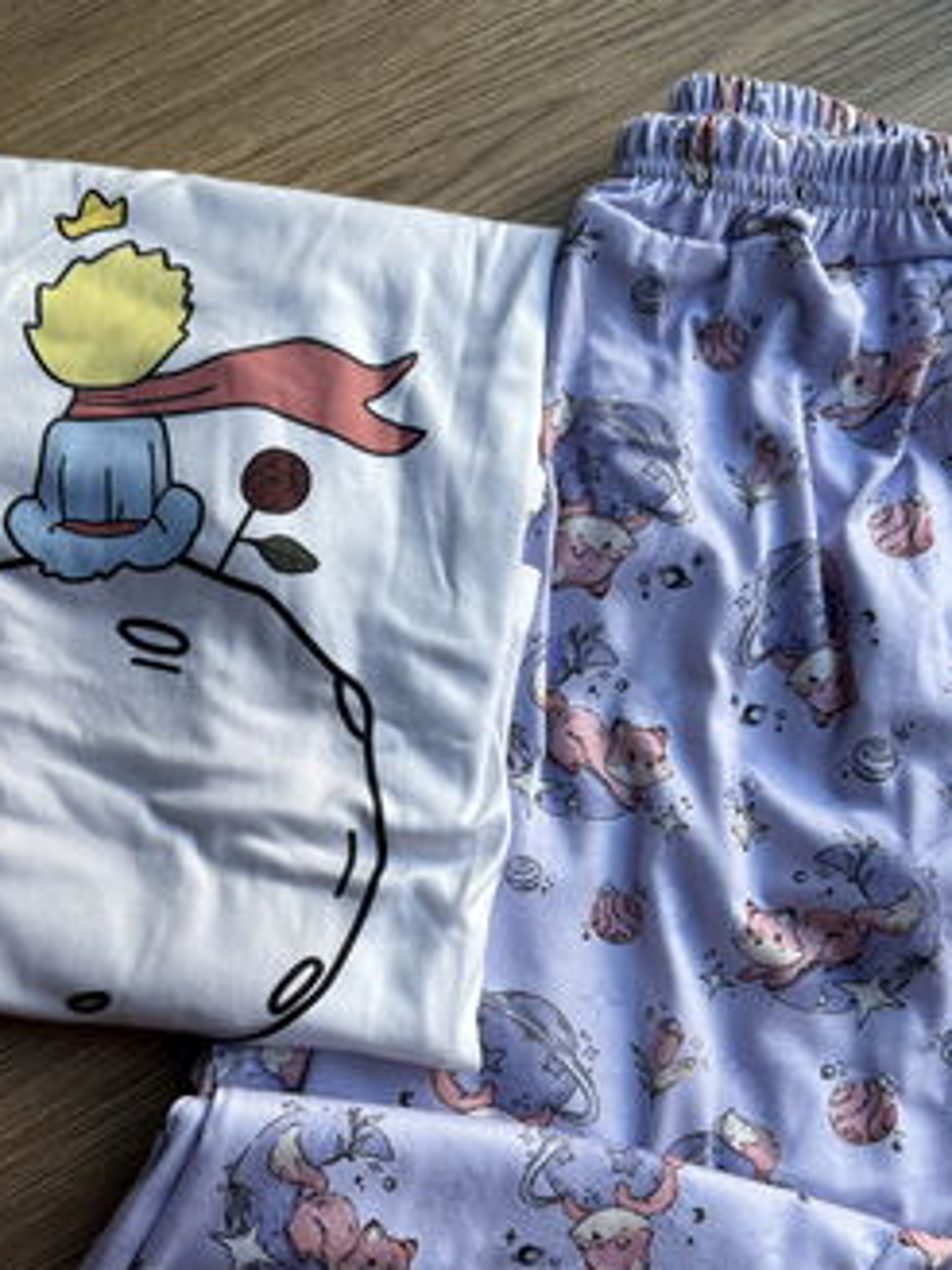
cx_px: 352
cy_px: 865
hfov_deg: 36.6
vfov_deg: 47.0
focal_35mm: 39
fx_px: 1430
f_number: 1.78
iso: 64
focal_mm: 6.76
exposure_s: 1/249
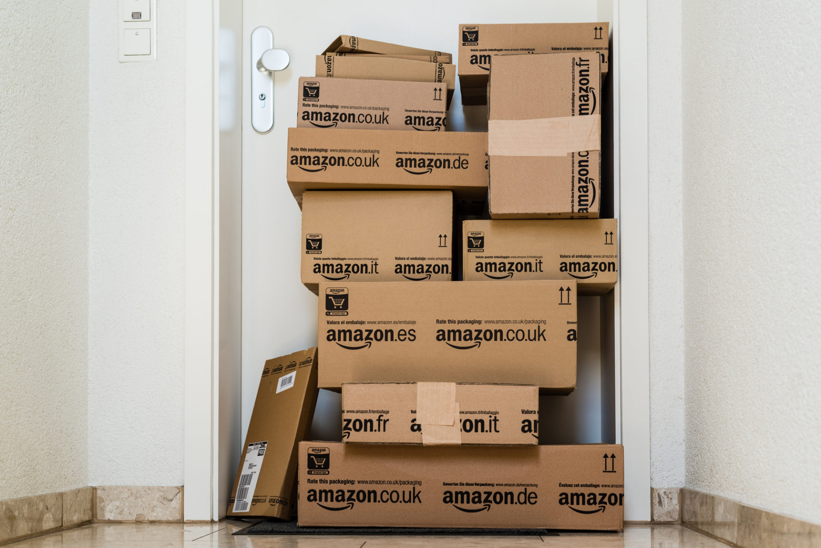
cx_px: 410
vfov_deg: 27.0
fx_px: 1141
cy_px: 274
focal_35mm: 50
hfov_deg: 39.6
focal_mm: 50
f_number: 5.6
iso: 100
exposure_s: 1/13
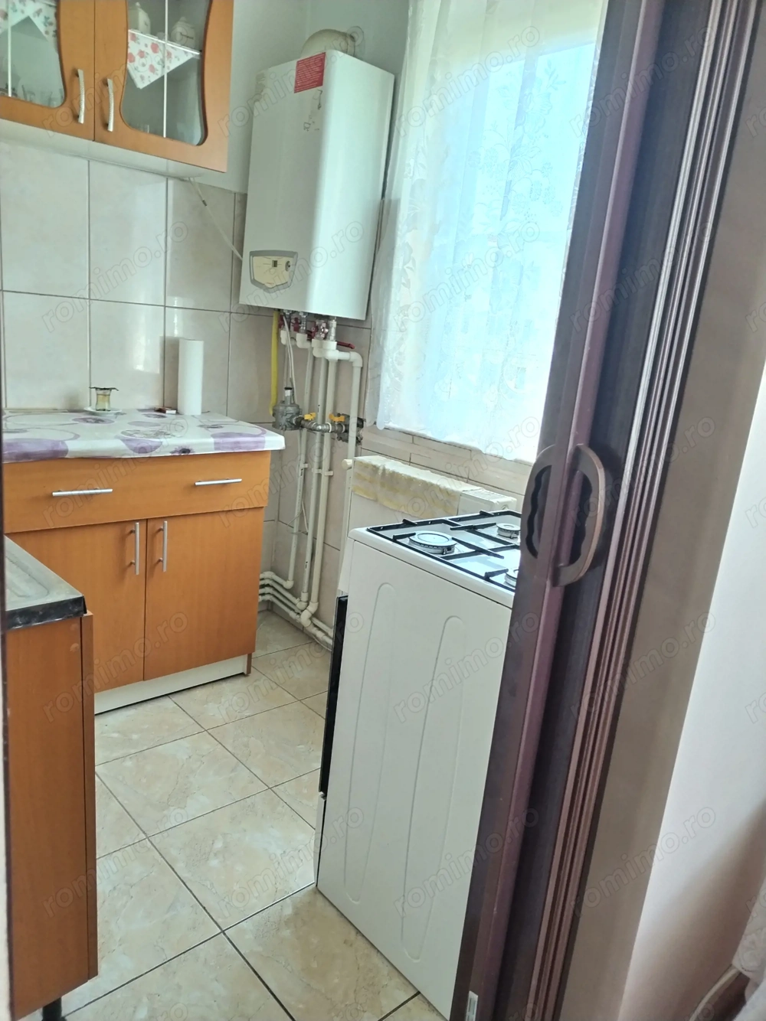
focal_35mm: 26
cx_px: 383
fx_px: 767
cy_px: 510
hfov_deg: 53.0
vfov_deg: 67.3
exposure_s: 1/33.3
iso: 199
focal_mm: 4.75
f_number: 1.8
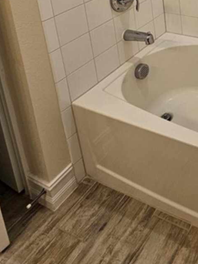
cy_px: -57
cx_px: 258
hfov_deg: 31.3
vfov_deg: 38.2
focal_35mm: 35
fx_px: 267
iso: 50
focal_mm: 2.2
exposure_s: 1/60
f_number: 2.2
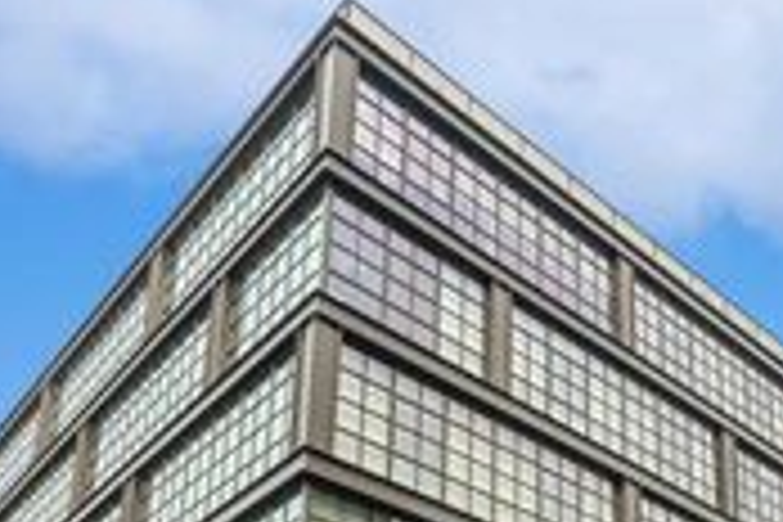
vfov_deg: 23.8
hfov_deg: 40.1
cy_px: 736
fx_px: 1032
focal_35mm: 47
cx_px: 608
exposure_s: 1/100
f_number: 8
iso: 200
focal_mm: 16.5
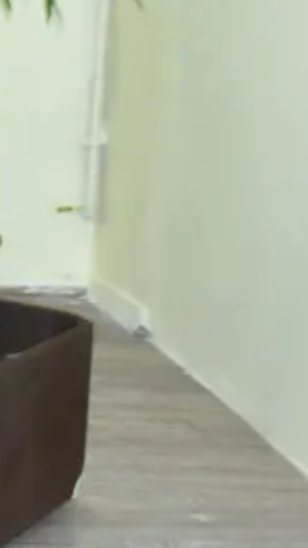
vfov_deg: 19.9
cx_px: -395
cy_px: 91
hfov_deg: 10.2
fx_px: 1539
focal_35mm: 106
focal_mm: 20
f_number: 5
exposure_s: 1/50
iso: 1000
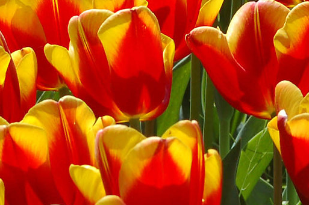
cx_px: 457
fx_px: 6314
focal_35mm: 736
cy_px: 14
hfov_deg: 2.8
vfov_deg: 1.9
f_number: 10
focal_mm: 105
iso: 200
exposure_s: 1/160
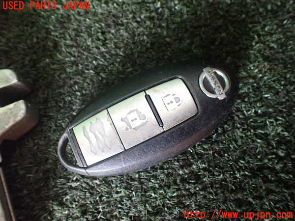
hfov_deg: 60.0
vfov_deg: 46.8
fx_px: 256
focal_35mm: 30
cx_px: 148
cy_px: 110
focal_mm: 5.4
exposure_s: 1/30
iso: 800
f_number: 2.3
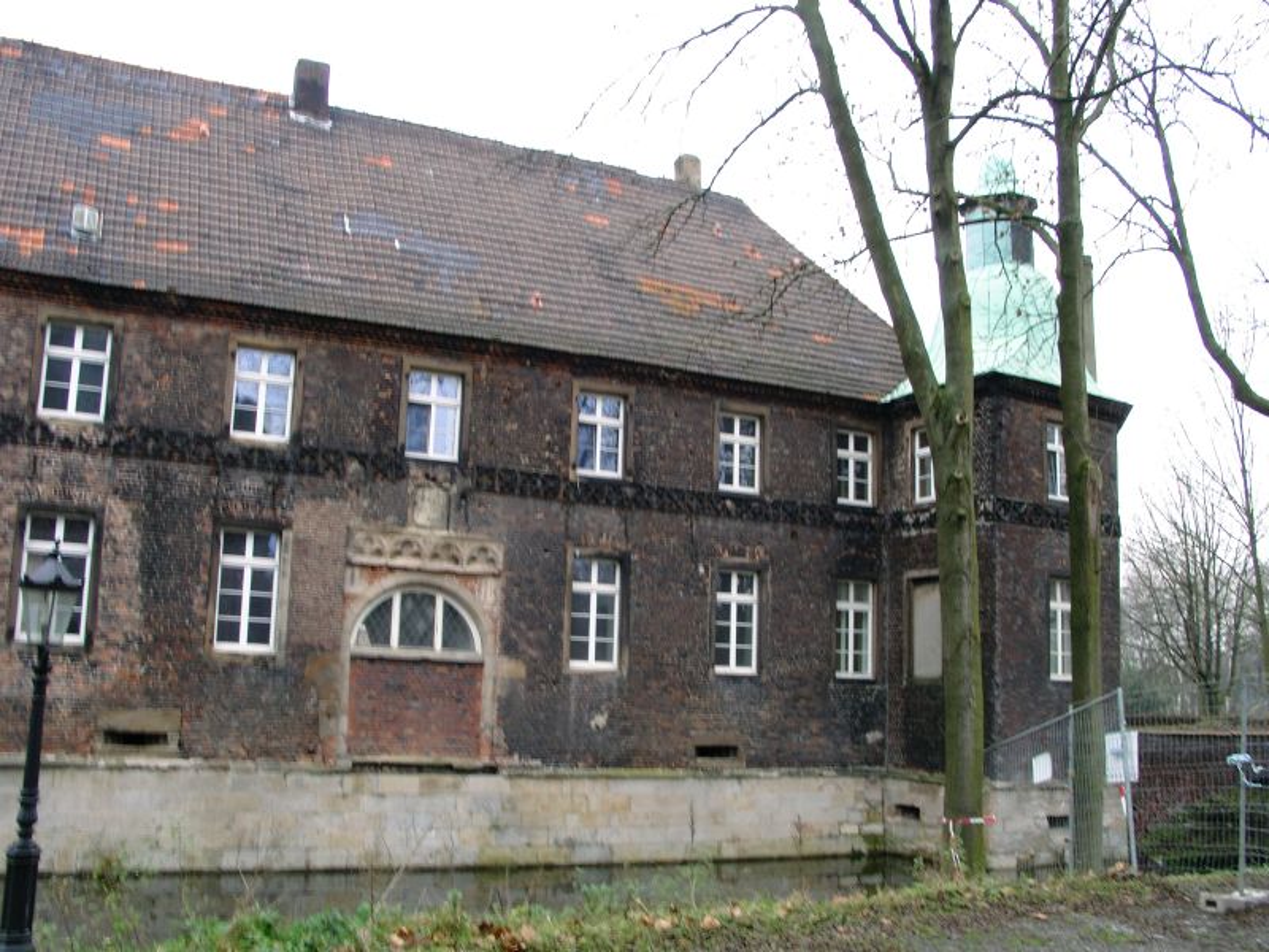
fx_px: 1246
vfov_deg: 41.8
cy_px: 476
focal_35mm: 34
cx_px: 634
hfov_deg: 54.0
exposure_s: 1/12.6
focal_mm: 7.13
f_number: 5.6
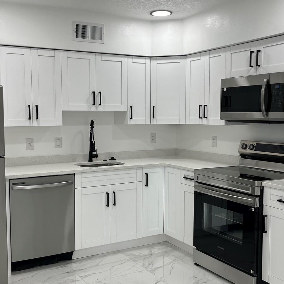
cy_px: 140
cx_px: 126
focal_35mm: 41
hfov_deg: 40.9
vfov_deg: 40.9
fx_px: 381
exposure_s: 1/120
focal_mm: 5.1
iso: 32
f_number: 1.6
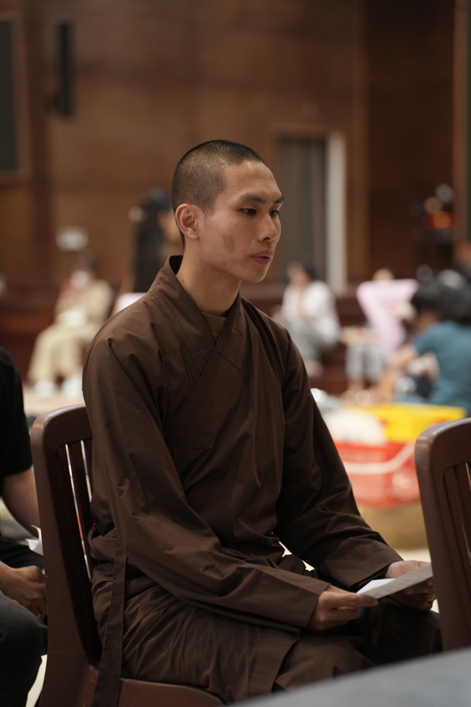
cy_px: 354
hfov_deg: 13.7
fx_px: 1962
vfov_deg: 20.4
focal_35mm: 100
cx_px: 236
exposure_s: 1/125
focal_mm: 100
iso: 2000
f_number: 2.8
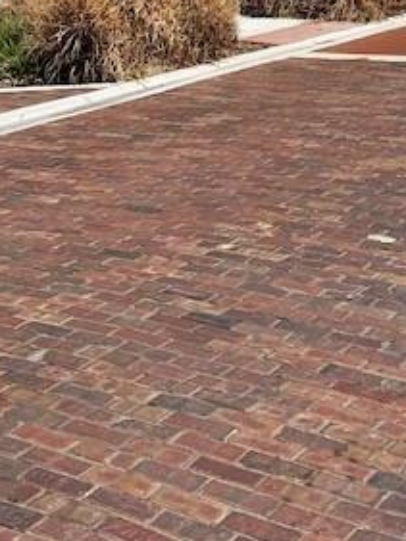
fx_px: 1156
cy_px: -175
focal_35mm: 74
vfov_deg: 23.1
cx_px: 343
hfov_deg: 19.6
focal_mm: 5.96
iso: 50
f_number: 1.6
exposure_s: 1/6329
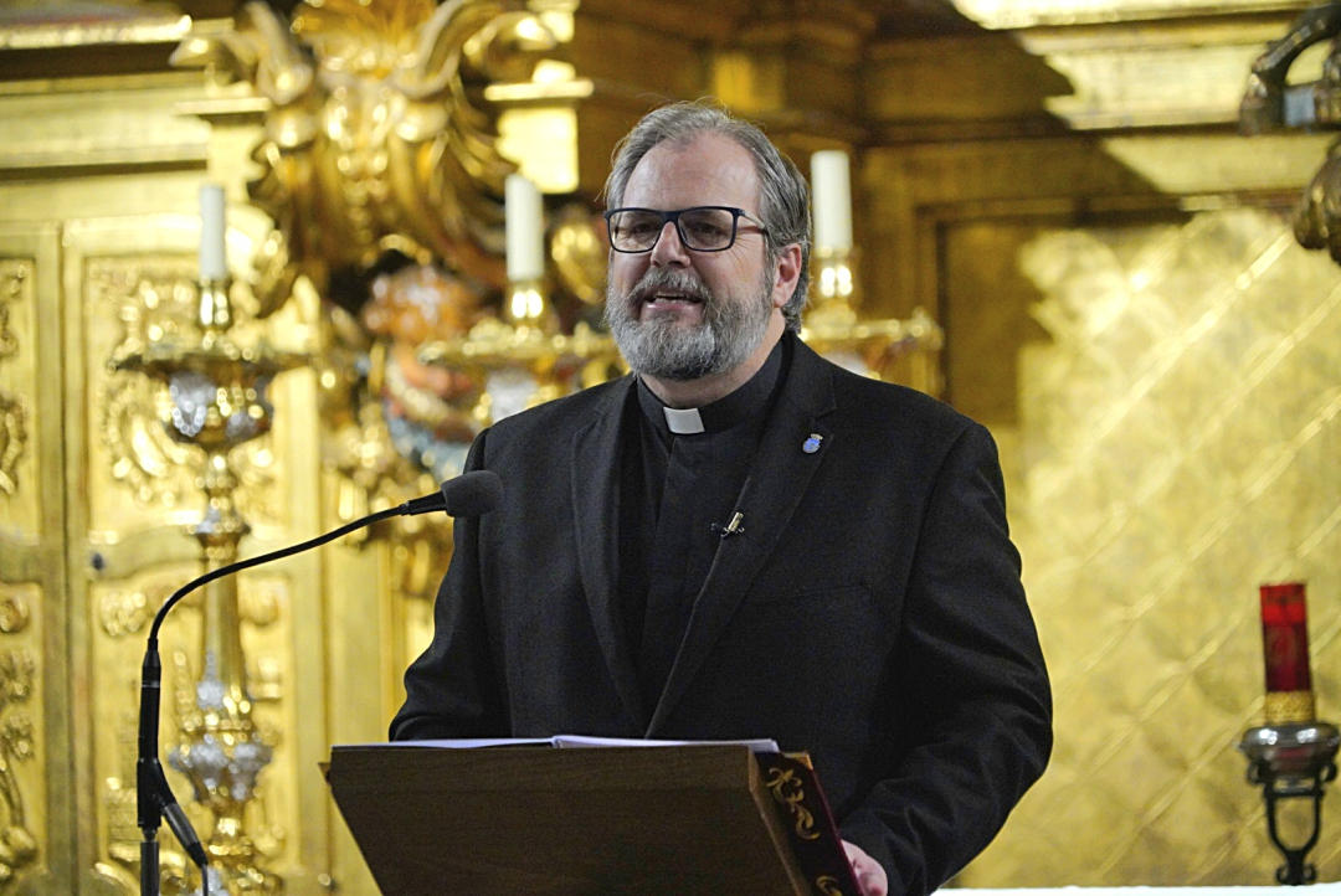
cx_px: 670
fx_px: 7381
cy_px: 448
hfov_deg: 10.4
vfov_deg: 7.0
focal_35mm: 198
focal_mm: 198
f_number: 6.3
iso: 6400
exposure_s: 1/161
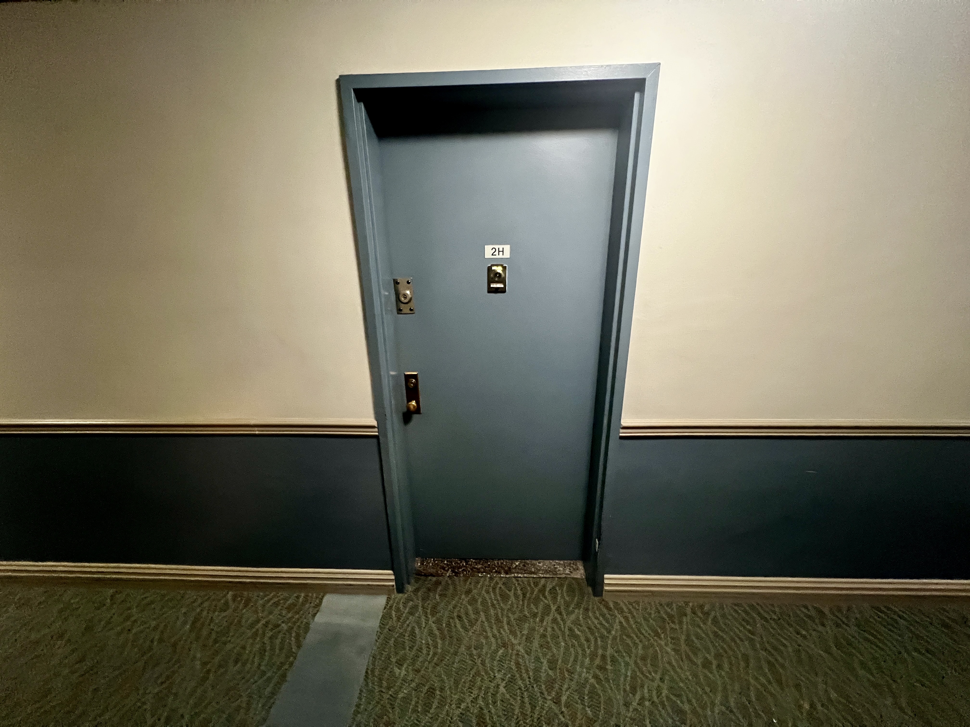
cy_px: 364
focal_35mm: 13
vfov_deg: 89.9
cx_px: 485
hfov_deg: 106.2
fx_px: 364
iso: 800
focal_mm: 1.57
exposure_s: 1/60
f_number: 1.8
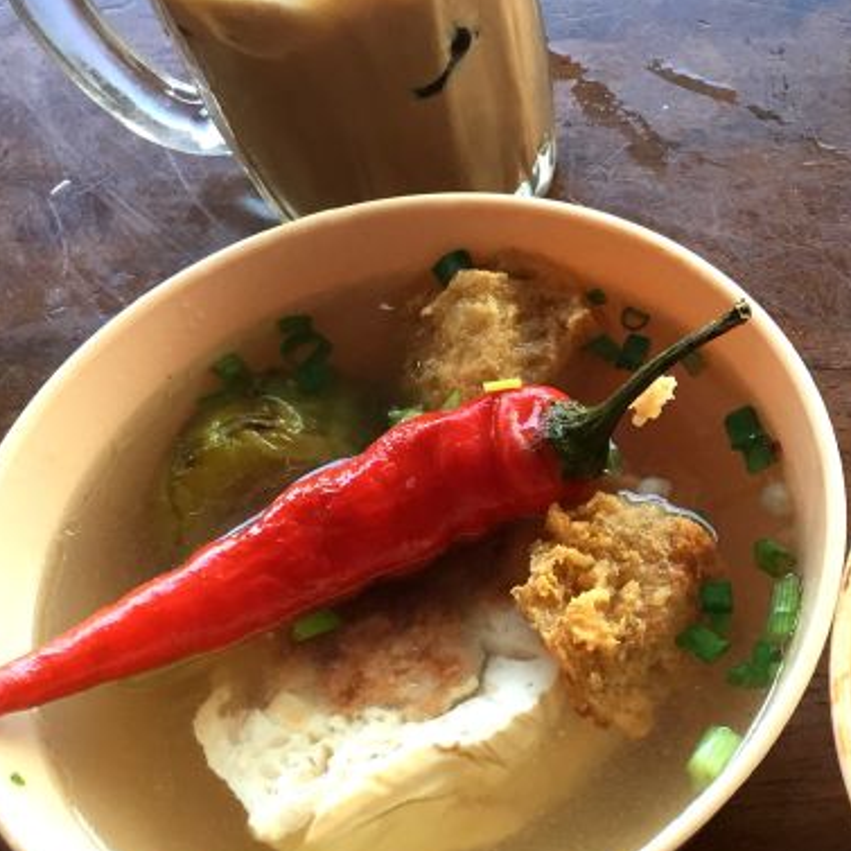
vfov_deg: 25.4
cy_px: 431
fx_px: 1891
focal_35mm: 68
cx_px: 939
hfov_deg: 23.7
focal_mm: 4.15
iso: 32
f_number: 2.2
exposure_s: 1/33
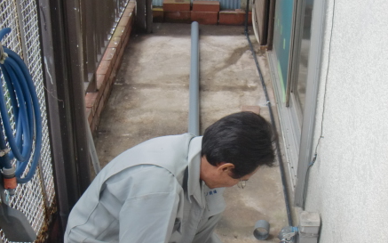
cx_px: 202
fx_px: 624
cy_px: 155
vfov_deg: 21.9
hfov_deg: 34.5
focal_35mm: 59
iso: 64
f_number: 3.9
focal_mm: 6.66
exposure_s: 1/100
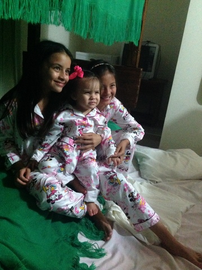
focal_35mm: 35
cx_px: 101
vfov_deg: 52.7
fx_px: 273
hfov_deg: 40.6
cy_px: 135
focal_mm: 4.28
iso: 800
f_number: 2.4
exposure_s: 1/15
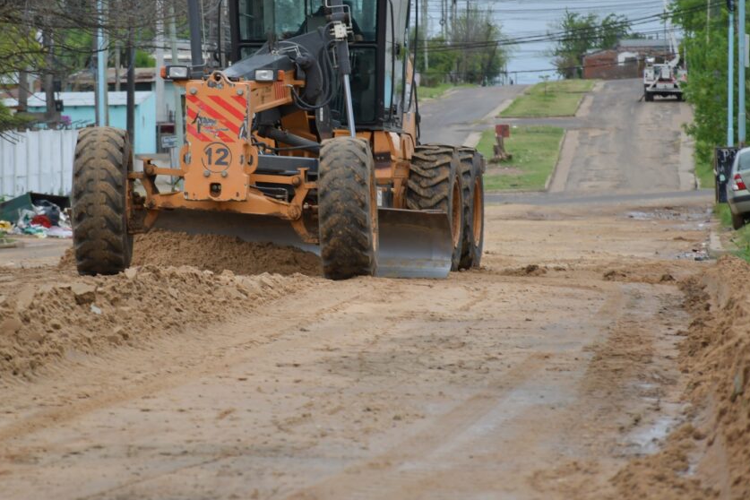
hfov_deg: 8.7
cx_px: 310
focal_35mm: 237
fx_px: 4937
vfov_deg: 5.8
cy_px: 195
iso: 125
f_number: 5.6
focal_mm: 116
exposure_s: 1/100
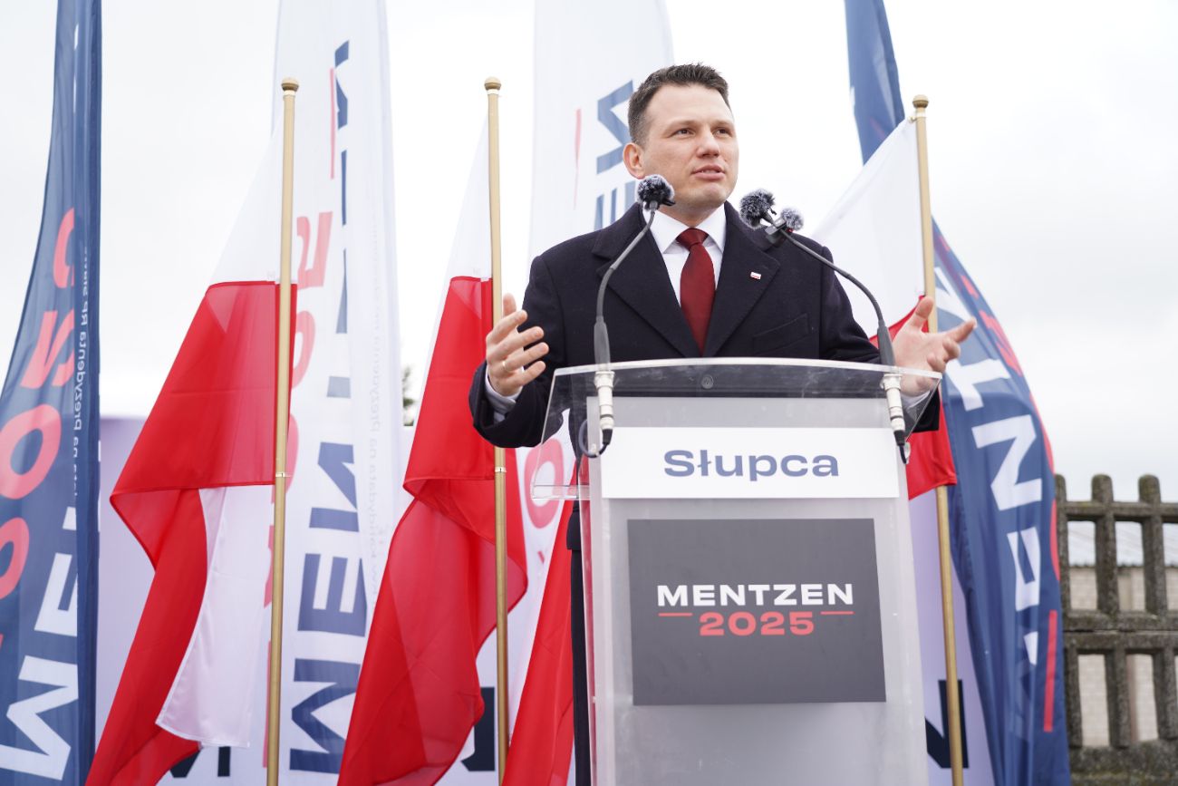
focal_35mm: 52
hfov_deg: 38.2
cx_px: 589
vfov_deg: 26.0
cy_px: 393
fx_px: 1702
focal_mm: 52
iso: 100
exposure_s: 1/100
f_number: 4
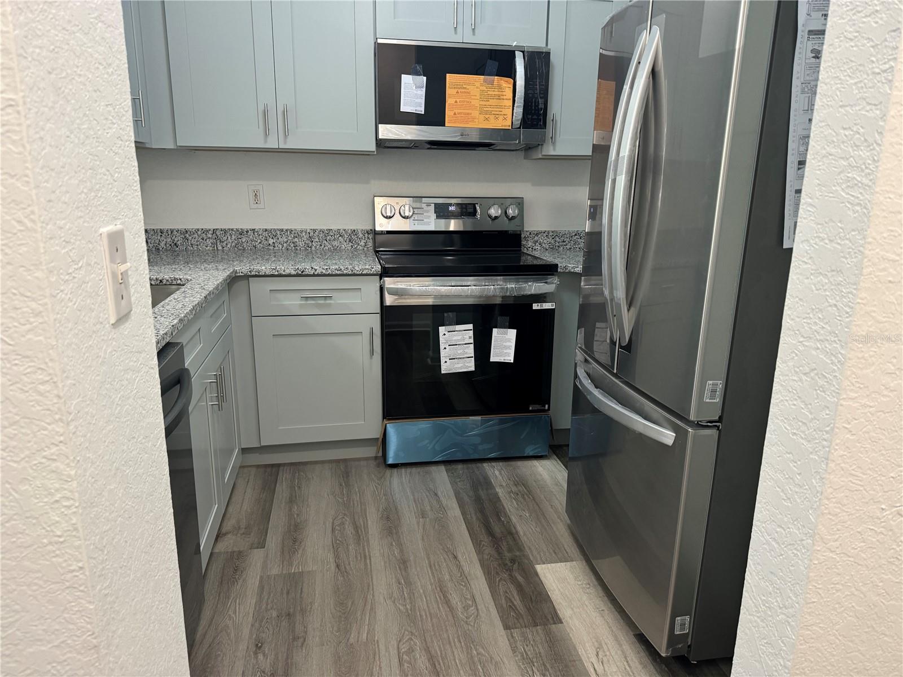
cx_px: 452
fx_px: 626
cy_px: 338
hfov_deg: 71.6
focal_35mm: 24
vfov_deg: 56.8
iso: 250
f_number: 1.78
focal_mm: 6.76
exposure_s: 1/60
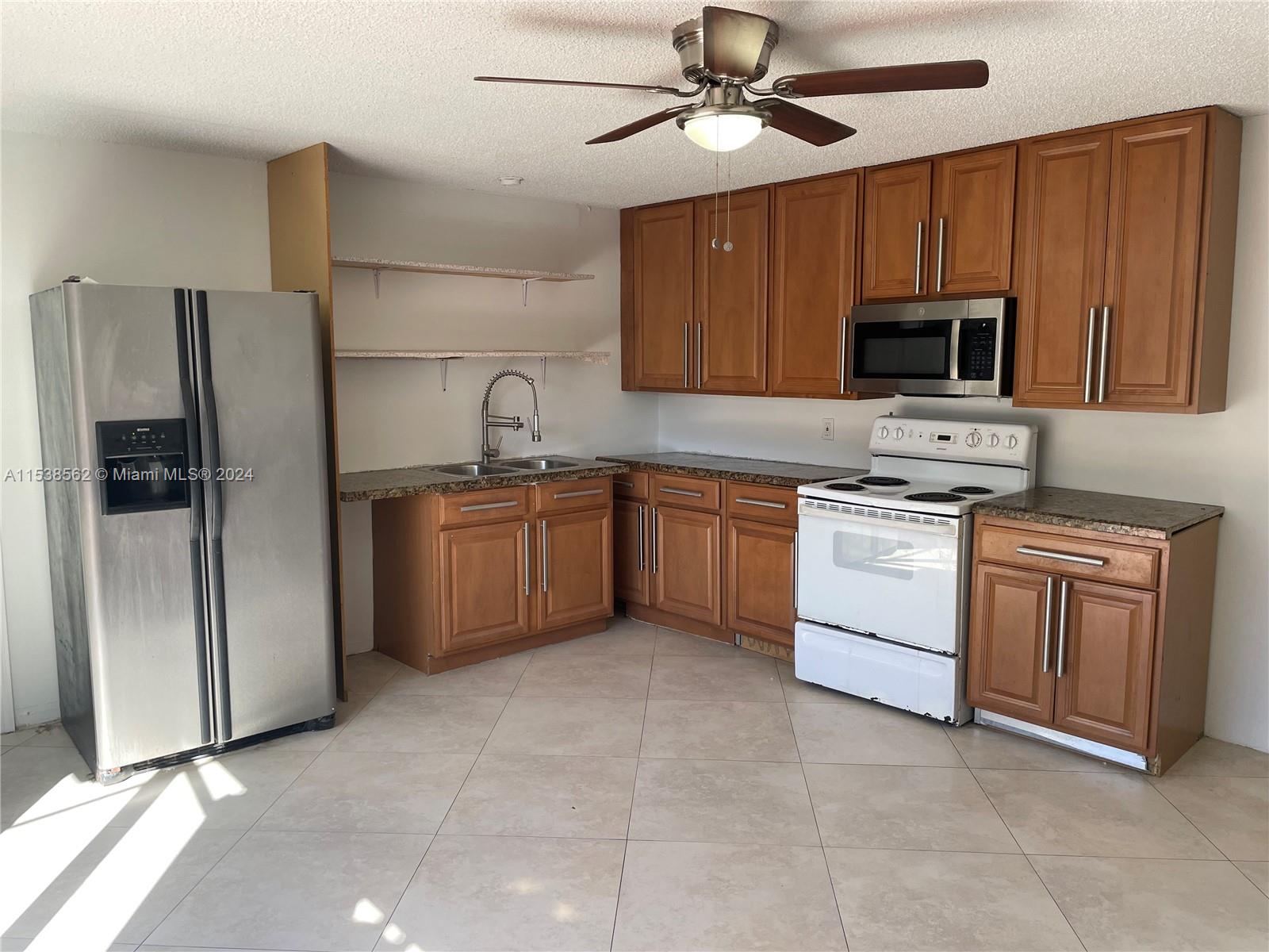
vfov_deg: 53.1
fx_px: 953
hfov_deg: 67.3
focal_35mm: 26
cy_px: 476
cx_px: 634
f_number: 1.6
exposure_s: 1/121
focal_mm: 4.2
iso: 64
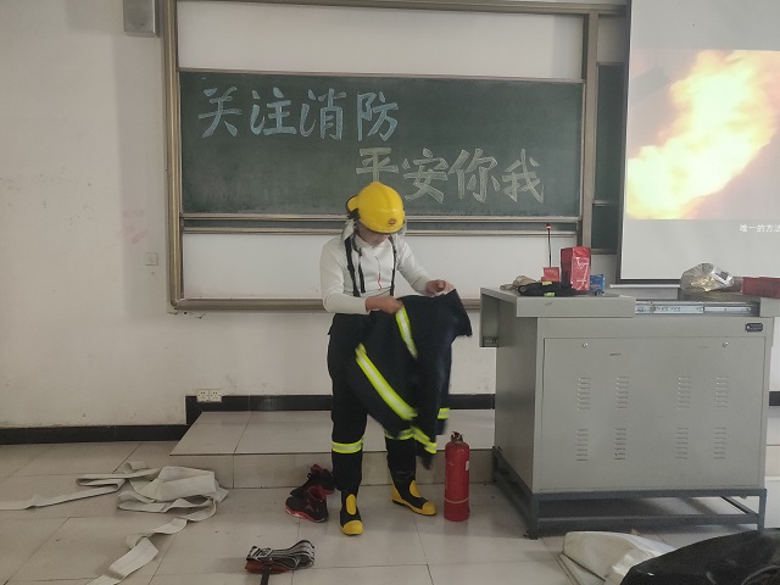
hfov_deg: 69.4
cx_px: 390
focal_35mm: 25
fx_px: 563
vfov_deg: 54.9
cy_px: 292
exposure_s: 1/33
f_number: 1.7
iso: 1600
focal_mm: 4.25
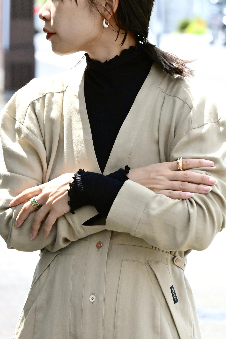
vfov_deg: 7.2
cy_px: 170
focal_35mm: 285
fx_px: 2684
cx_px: 113
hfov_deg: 4.8
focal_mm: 190
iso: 10000
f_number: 11
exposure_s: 1/4000
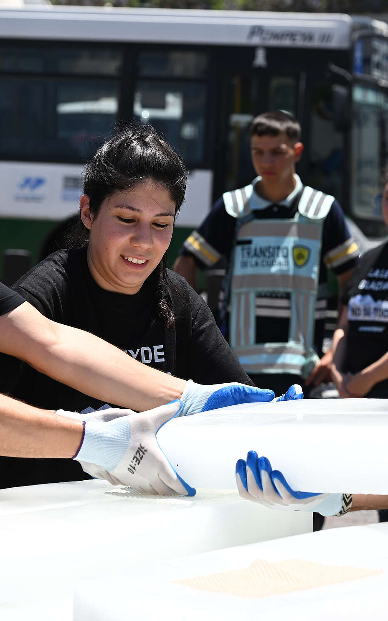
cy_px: 299
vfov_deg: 13.9
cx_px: 200
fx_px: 2554
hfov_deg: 8.7
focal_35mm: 151
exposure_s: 1/400
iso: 100
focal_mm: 86
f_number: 5.6
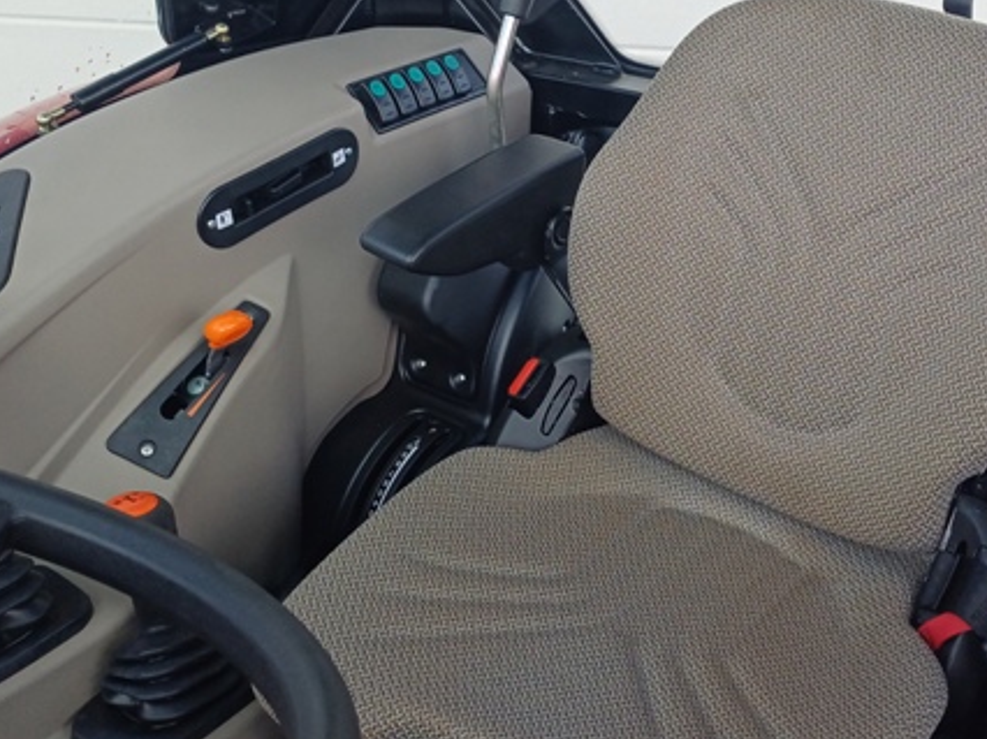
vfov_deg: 30.8
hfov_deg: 40.3
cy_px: 306
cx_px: 582
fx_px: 1339
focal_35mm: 47
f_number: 1.8
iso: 50
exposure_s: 1/244
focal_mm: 4.65
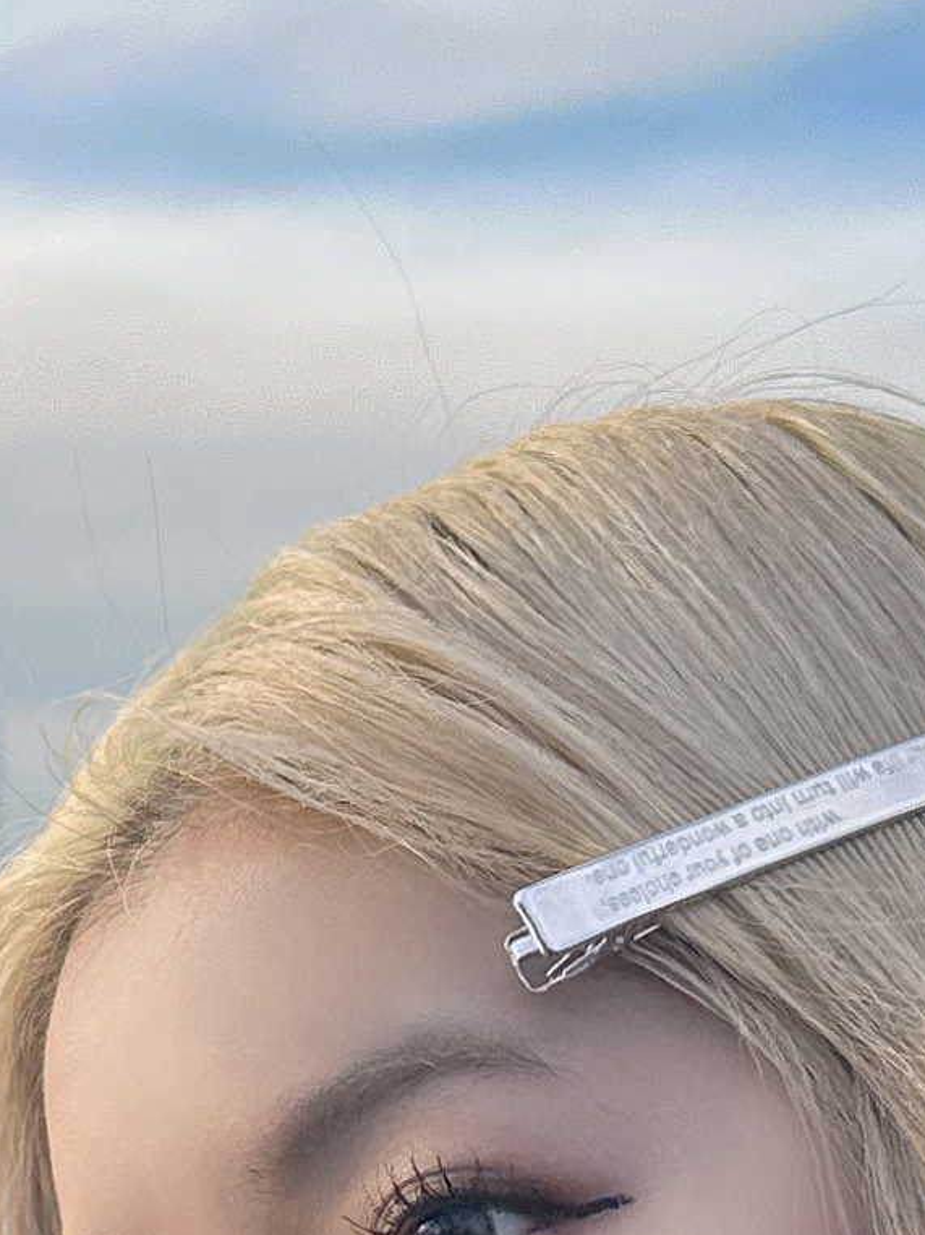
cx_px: 389
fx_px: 4527
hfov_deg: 11.7
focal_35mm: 127
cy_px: 1773
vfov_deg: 14.6
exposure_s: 1/1198
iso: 80
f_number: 1.78
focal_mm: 6.86
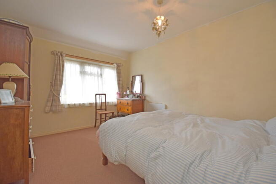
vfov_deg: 77.4
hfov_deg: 100.4
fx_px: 115
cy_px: 92
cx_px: 138
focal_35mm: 15
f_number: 4
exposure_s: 1/125
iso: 800
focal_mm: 10
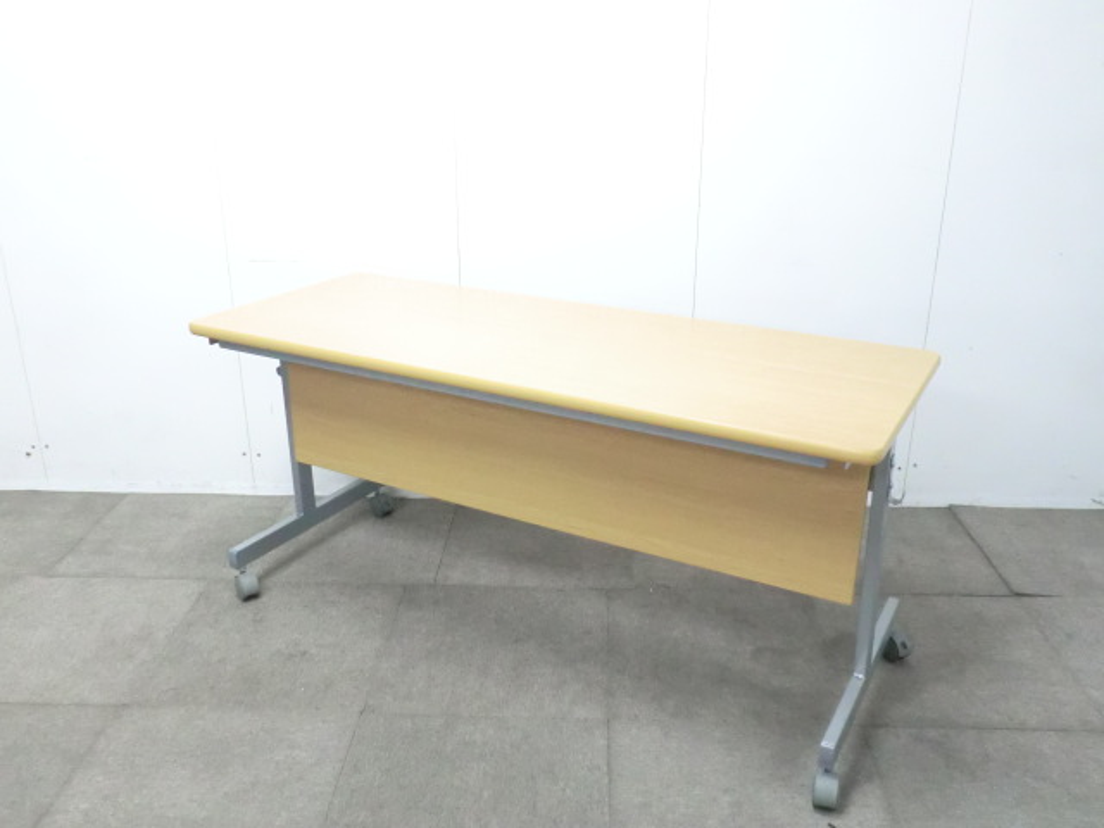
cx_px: 552
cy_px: 414
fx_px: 1021
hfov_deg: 56.8
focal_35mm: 32
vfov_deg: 44.2
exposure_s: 1/40
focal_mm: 5.8
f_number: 3.5
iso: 800
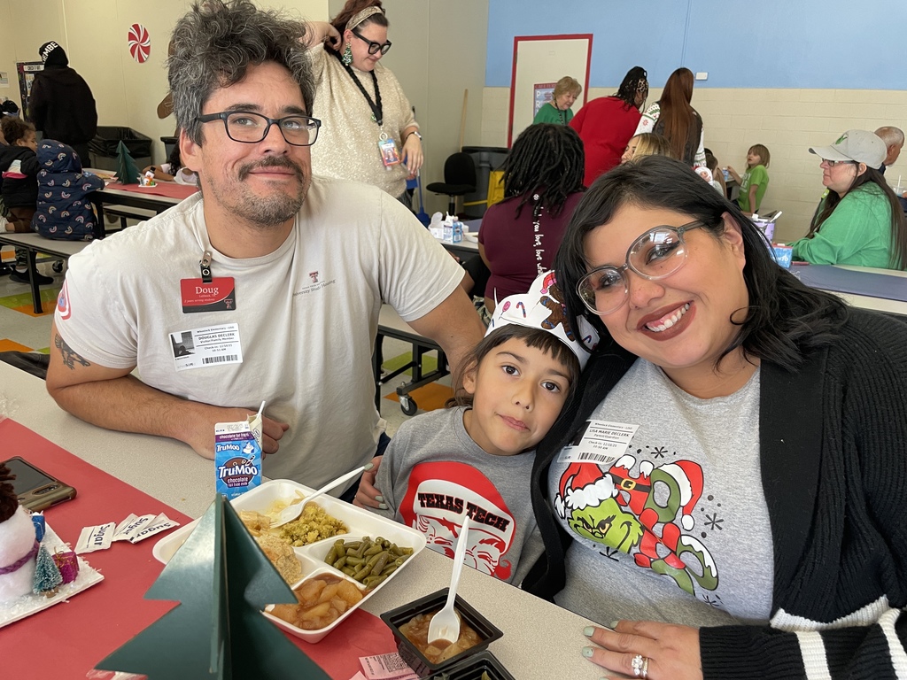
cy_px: 340
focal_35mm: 26
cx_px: 454
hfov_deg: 67.3
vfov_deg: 53.1
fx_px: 681
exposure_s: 1/60
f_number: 1.6
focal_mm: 4.2
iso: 80
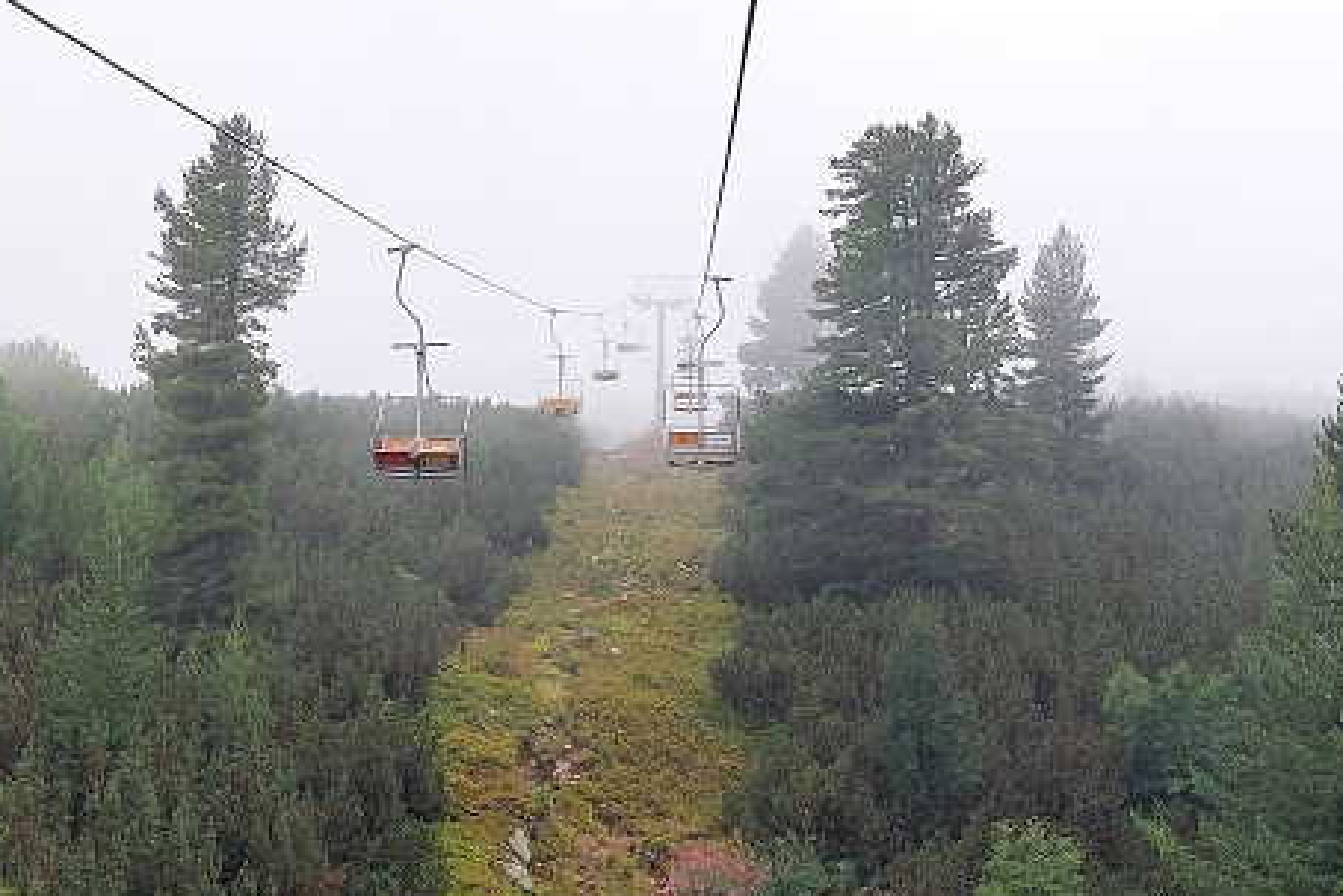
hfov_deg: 32.7
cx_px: 518
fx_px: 2276
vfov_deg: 22.1
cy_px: 676
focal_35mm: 61
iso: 25
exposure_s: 1/460
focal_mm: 5.23
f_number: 1.8
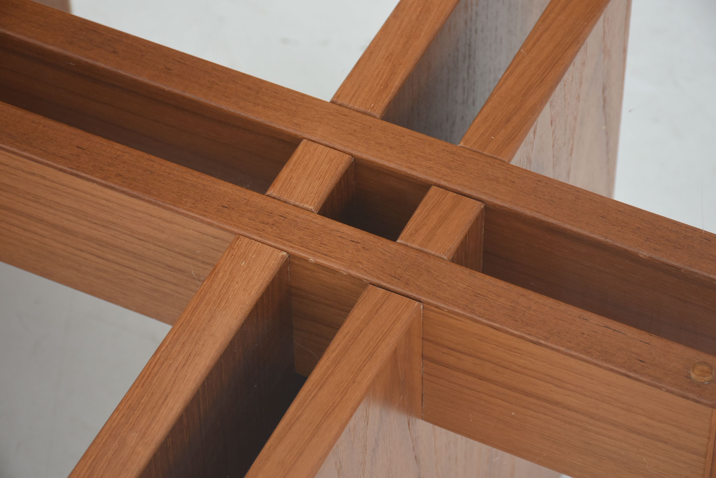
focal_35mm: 135
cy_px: 239
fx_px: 2687
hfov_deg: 15.2
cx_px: 358
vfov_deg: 10.2
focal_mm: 90
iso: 200
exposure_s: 1/125
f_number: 9
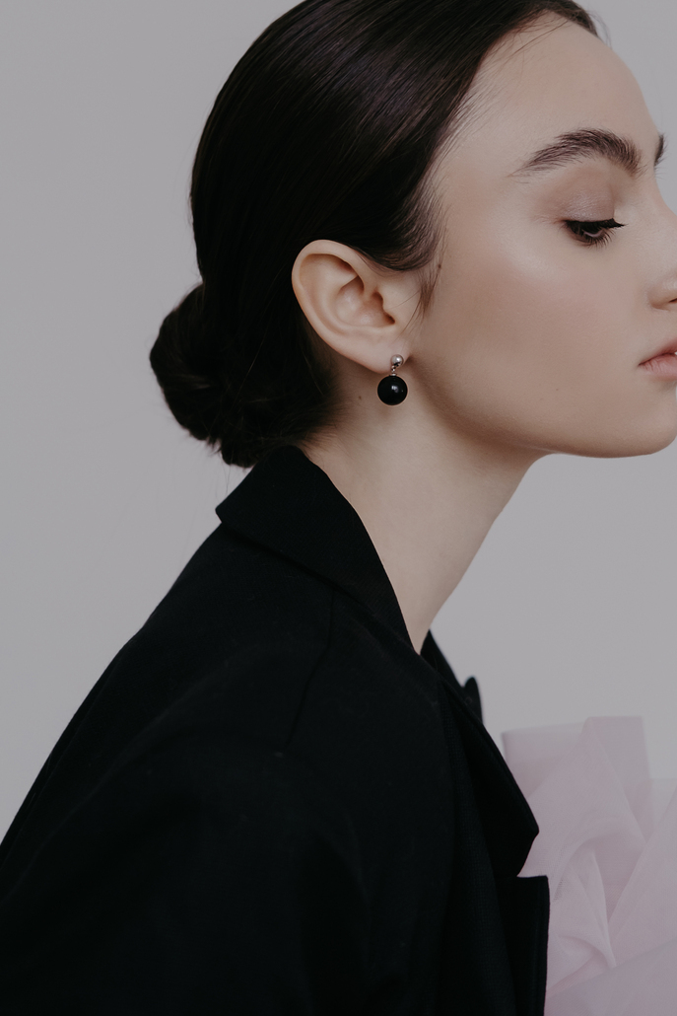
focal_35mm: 79
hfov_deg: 17.2
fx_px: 2228
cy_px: 409
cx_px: 497
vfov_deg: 25.6
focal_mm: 35
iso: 500
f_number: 3.2
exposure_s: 1/125
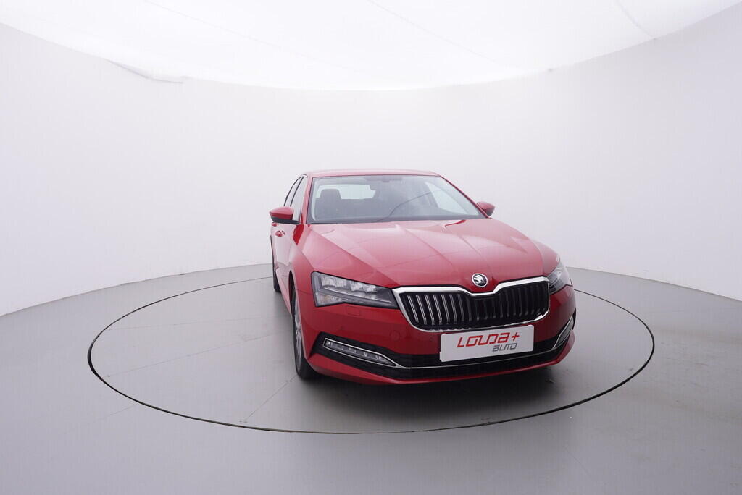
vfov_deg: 56.2
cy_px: 248
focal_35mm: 22
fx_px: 464
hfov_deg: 77.3
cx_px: 371
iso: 200
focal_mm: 15
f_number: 5
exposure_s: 1/80
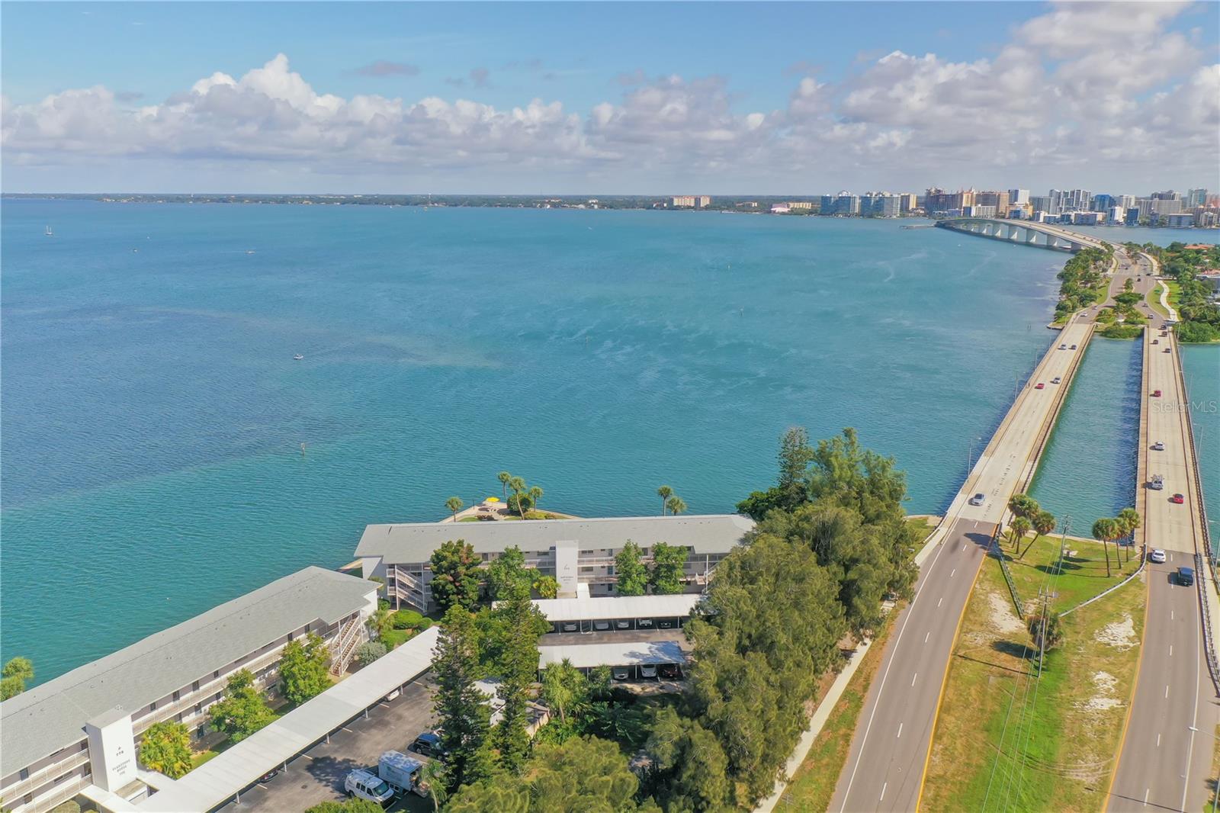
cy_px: 406
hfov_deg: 65.5
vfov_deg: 46.4
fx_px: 949
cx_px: 610
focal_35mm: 28
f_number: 4.5
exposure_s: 1/120
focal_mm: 10.26
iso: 100
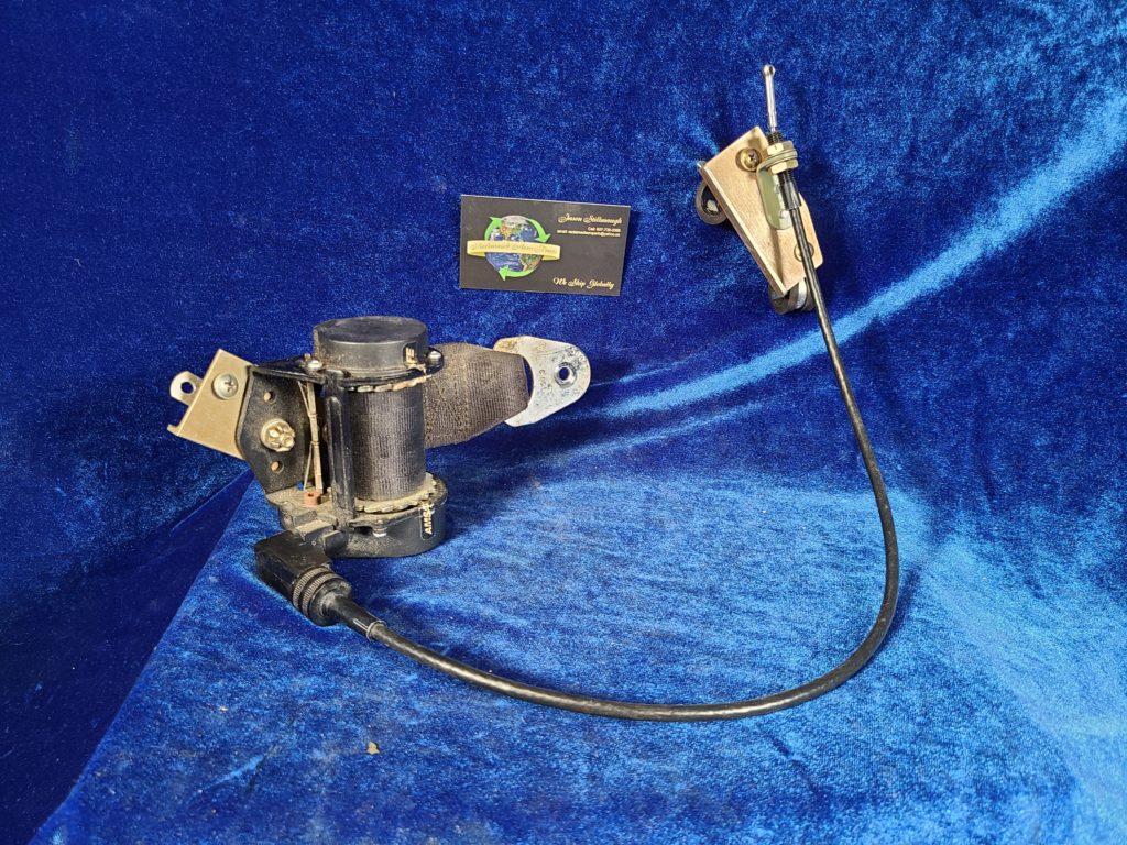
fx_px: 846
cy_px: 422
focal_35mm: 26
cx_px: 564
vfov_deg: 53.1
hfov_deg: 67.3
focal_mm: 5.4
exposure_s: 1/60
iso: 200
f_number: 1.8
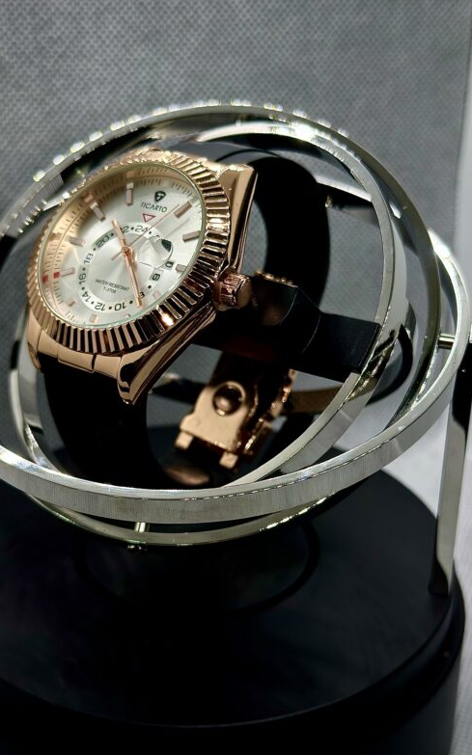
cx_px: 222
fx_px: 1071
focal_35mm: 52
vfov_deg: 38.9
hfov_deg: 24.9
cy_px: 380
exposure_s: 1/584
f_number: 1.78
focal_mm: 6.86
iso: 80
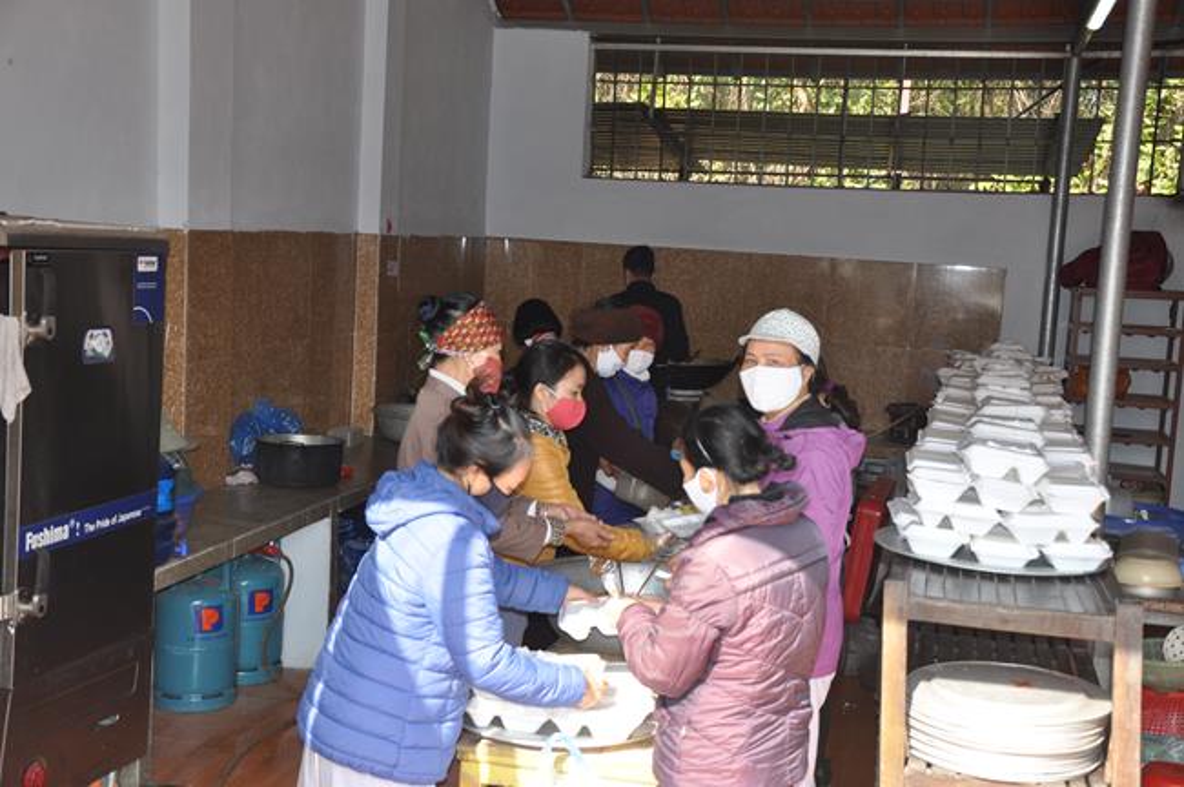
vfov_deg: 28.0
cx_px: 592
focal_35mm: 48
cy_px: 394
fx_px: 1577
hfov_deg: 41.2
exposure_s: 1/200
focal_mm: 32
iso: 250
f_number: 6.3
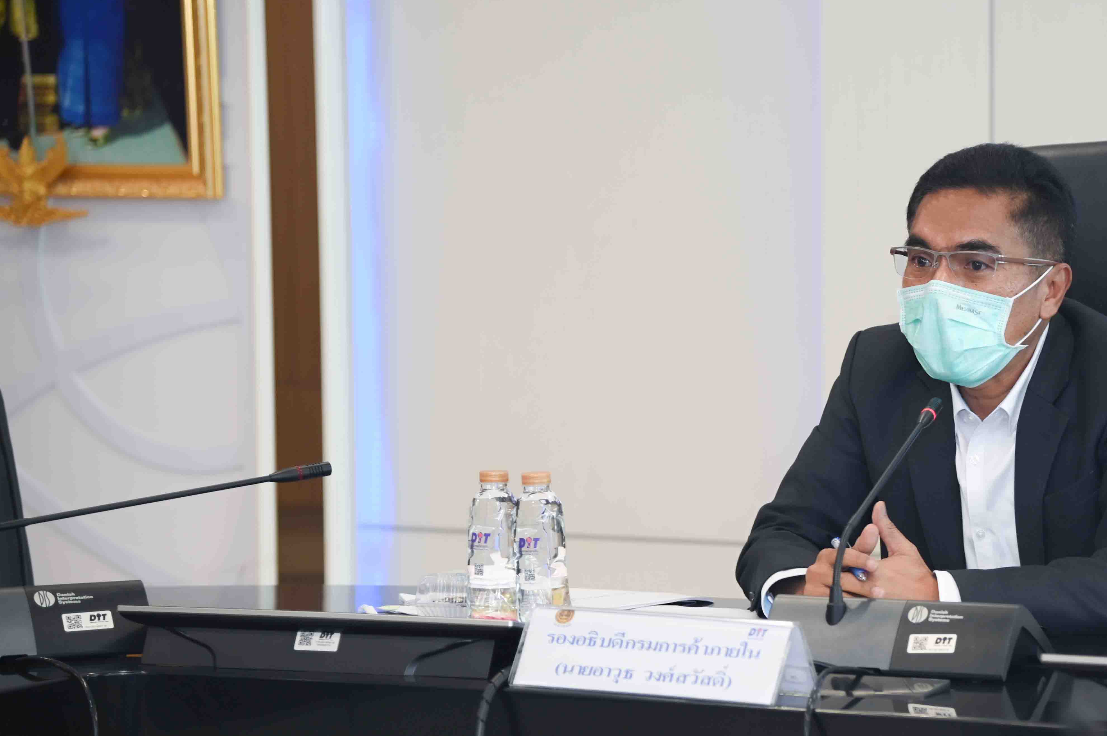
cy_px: 446
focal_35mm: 161
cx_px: 808
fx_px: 4947
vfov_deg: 8.5
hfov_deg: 12.7
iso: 320
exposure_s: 1/60
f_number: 4
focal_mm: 105
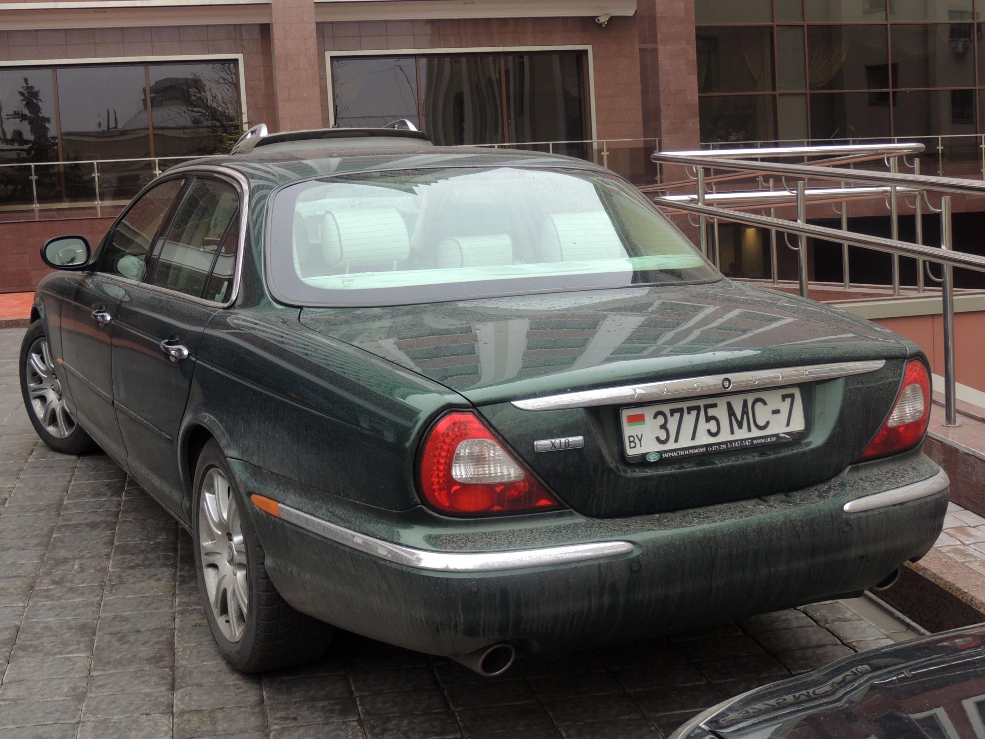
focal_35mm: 43
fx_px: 1224
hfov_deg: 43.9
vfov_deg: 33.6
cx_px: 492
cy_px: 370
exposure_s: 1/100
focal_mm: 7.6
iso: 100
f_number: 3.4
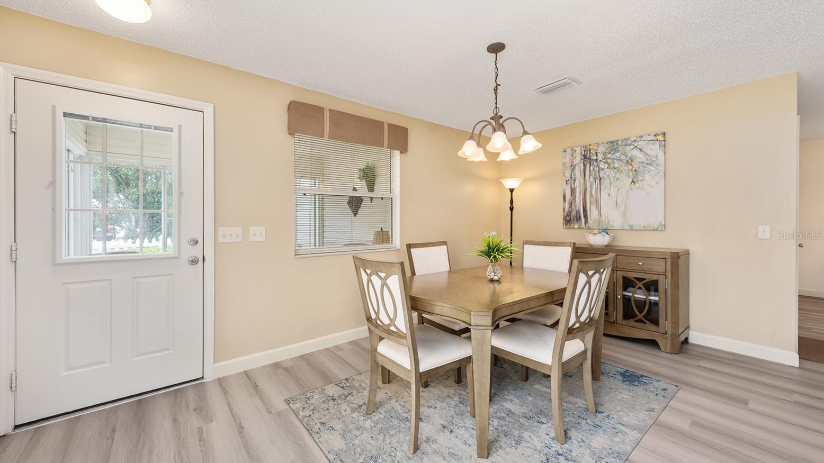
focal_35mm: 14
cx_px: 401
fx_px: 306
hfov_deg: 106.8
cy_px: 235
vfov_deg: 74.3
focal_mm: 13
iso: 320
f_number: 7.1
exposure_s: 1/25
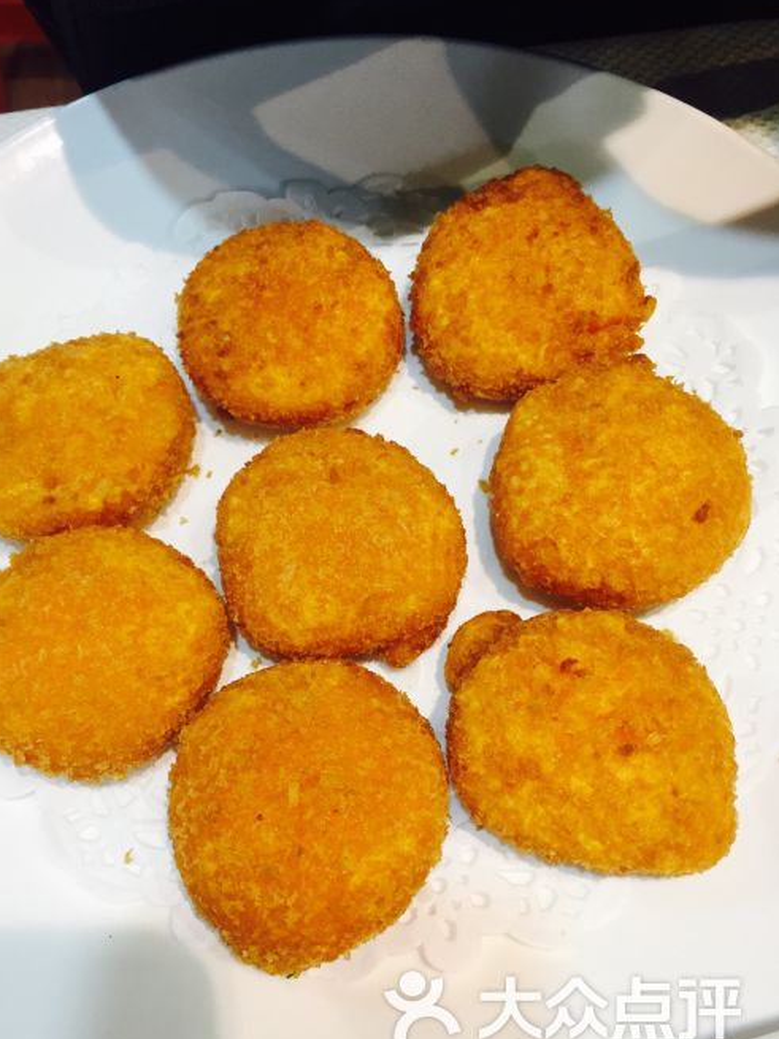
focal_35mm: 31
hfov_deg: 45.4
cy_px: 536
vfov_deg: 58.3
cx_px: 366
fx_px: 930
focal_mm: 4.15
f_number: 2.2
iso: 64
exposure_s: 1/33
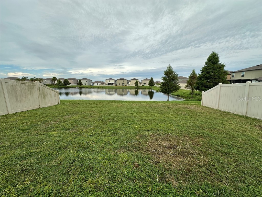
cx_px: 131
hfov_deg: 102.1
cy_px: 98
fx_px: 106
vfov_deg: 85.7
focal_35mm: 14
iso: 40
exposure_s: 1/1072
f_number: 2.2
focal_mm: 2.22
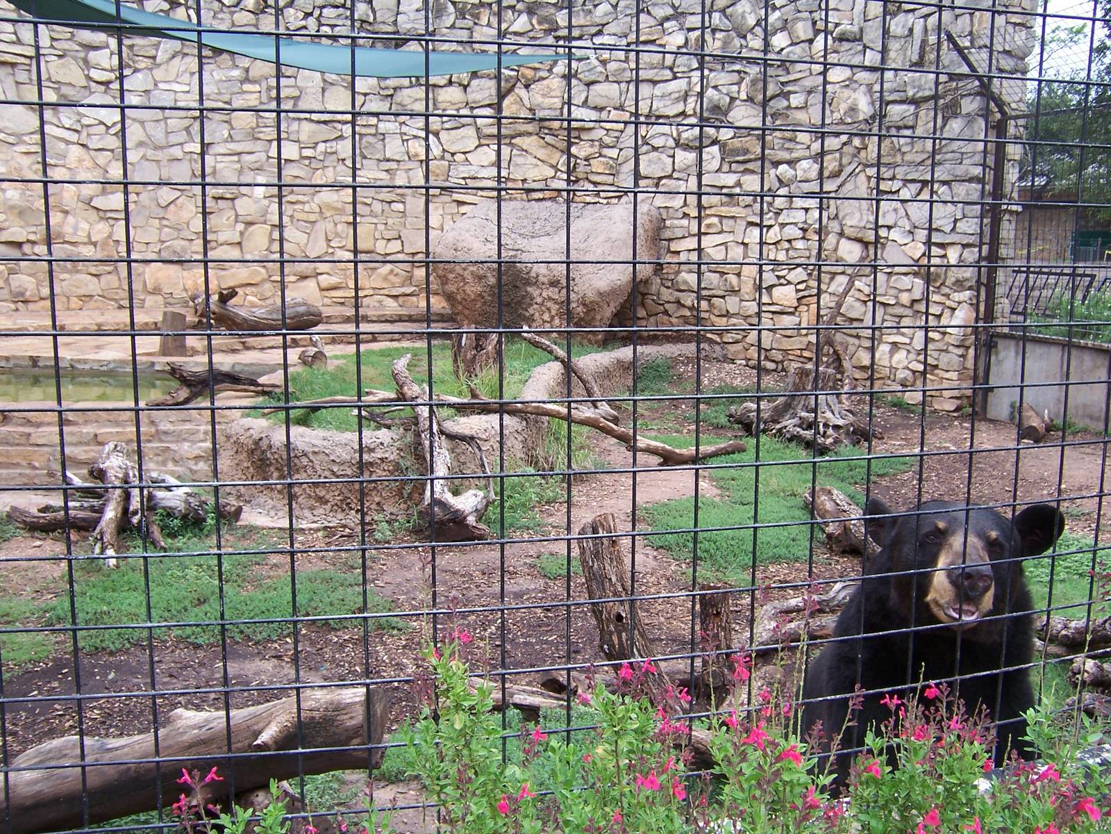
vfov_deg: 42.9
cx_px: 556
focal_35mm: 33
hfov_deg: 55.4
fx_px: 1059
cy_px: 417
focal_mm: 5.5
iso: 80
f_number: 3.4
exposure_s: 1/180
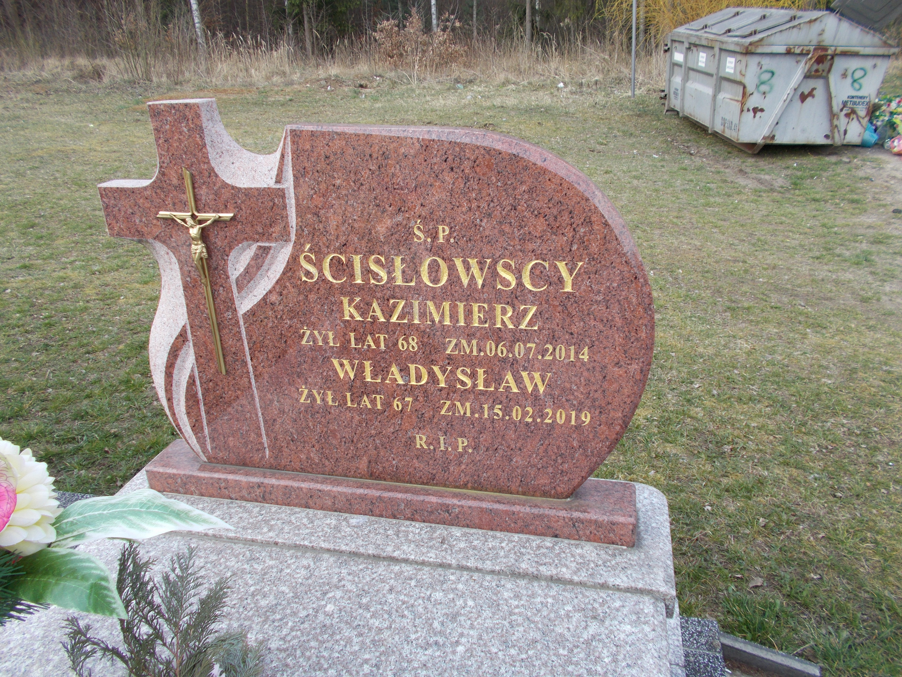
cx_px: 451
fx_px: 677
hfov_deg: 67.3
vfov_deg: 53.1
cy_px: 338
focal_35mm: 26
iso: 80
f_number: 3.2
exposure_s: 1/160
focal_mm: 4.6
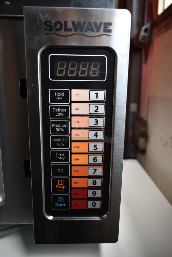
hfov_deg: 48.0
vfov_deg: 67.3
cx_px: 86
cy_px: 128
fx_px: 193
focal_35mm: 27
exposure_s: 1/30
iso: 140
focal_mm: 18
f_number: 3.5
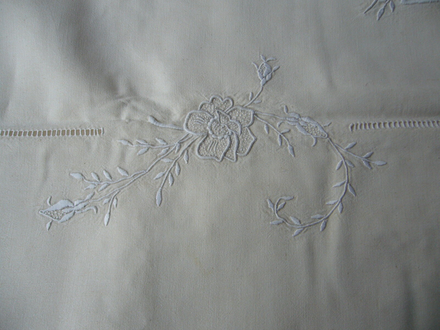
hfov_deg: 52.6
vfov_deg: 40.7
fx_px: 445
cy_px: 165
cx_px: 220
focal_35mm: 35
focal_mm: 5.8
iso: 80
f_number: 2.8
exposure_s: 1/50
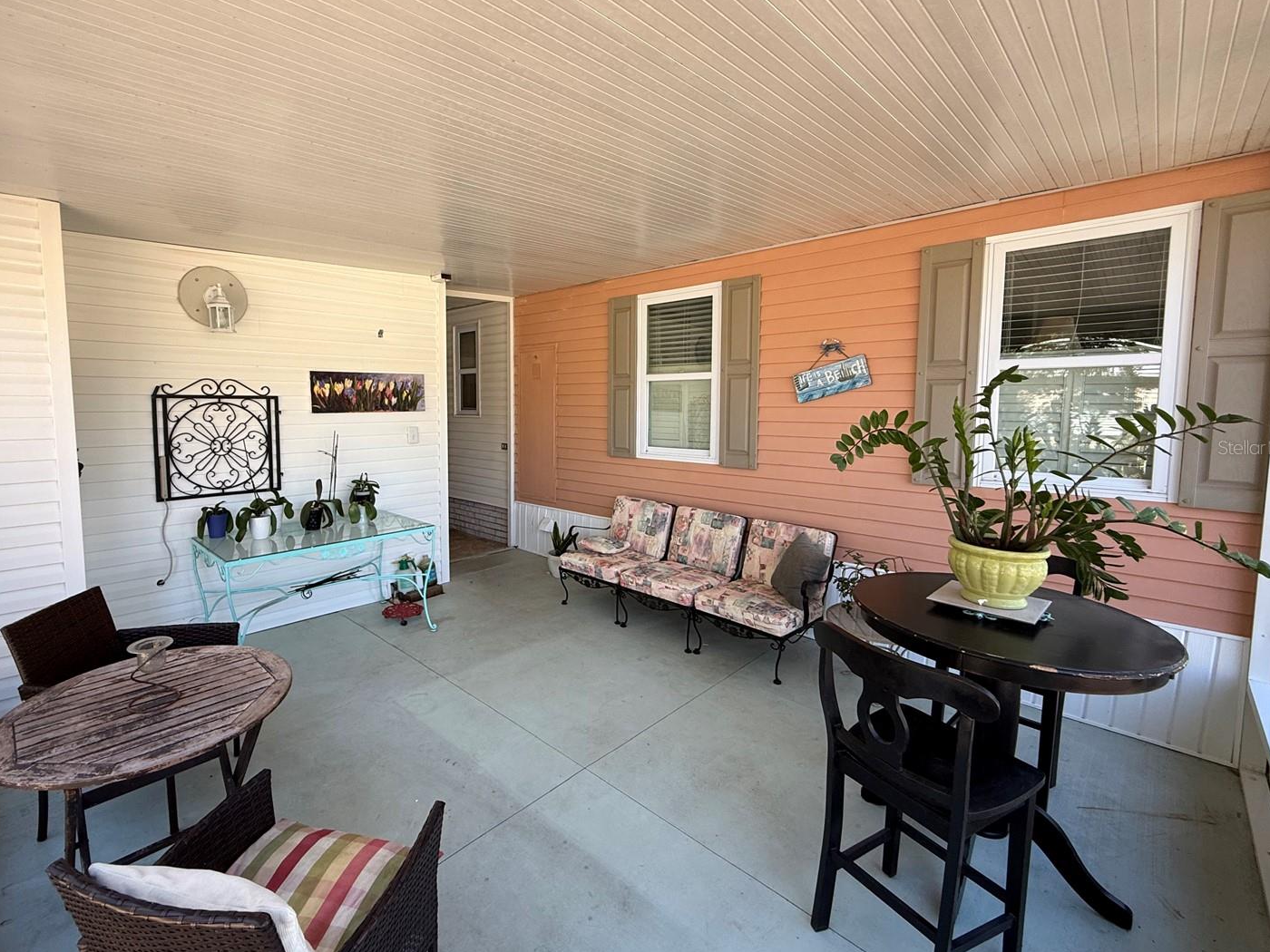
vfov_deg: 78.0
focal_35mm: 16
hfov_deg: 94.2
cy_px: 447
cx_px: 578
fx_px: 587
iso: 80
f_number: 2.2
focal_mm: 2.22
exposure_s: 1/99
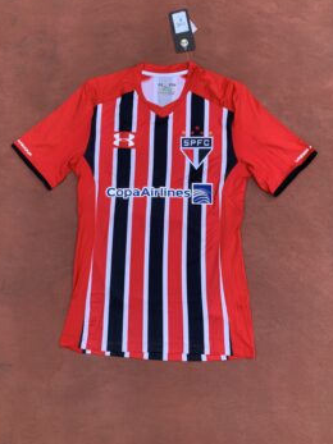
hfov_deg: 46.8
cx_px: 163
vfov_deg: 59.8
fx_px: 385
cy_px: 197
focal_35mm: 30
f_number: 1.8
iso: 25
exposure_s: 1/122
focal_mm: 4.25
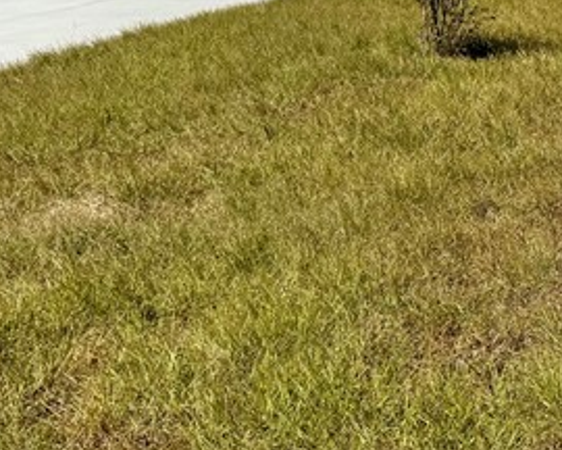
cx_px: 814
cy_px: -6
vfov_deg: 16.9
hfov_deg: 19.1
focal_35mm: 89
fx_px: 1480
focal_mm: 6.76
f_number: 1.78
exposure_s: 1/9091
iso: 80
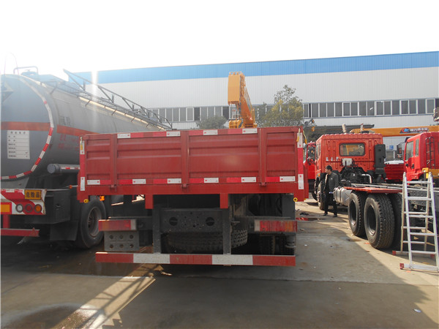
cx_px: 220
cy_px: 164
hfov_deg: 67.3
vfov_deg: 53.1
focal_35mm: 26
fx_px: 330
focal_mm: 4.6
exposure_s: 1/400
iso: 80
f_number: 3.2
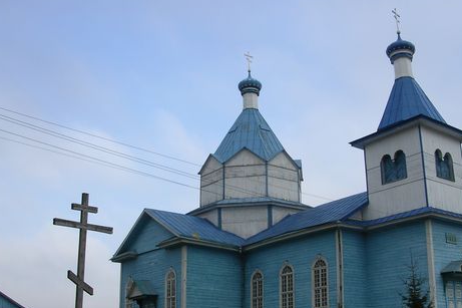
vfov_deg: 29.7
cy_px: 189
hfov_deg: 43.5
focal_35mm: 45
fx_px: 577
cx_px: 257
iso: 100
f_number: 5.6
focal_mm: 5.8
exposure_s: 1/177
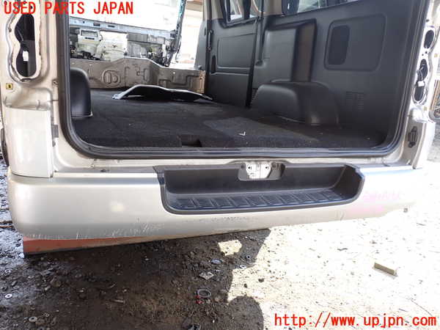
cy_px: 165
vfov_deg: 46.8
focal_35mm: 30
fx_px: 381
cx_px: 220
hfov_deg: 60.0
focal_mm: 5.4
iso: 100
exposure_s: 1/100
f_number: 3.2
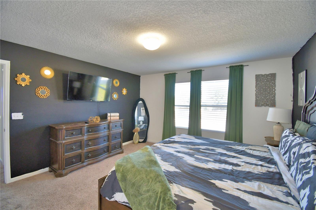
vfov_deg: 77.3
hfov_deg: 100.4
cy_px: 105
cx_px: 158
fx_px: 132
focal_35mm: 15
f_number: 4.5
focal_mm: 10
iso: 200
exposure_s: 1/50
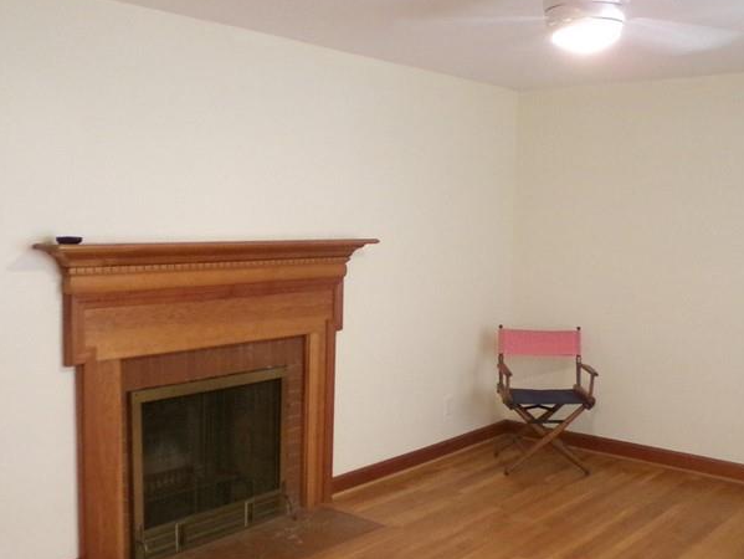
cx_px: 334
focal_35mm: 41
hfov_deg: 45.7
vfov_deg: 35.2
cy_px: 284
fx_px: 882
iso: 635
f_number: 3.7
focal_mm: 4.3
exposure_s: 1/17
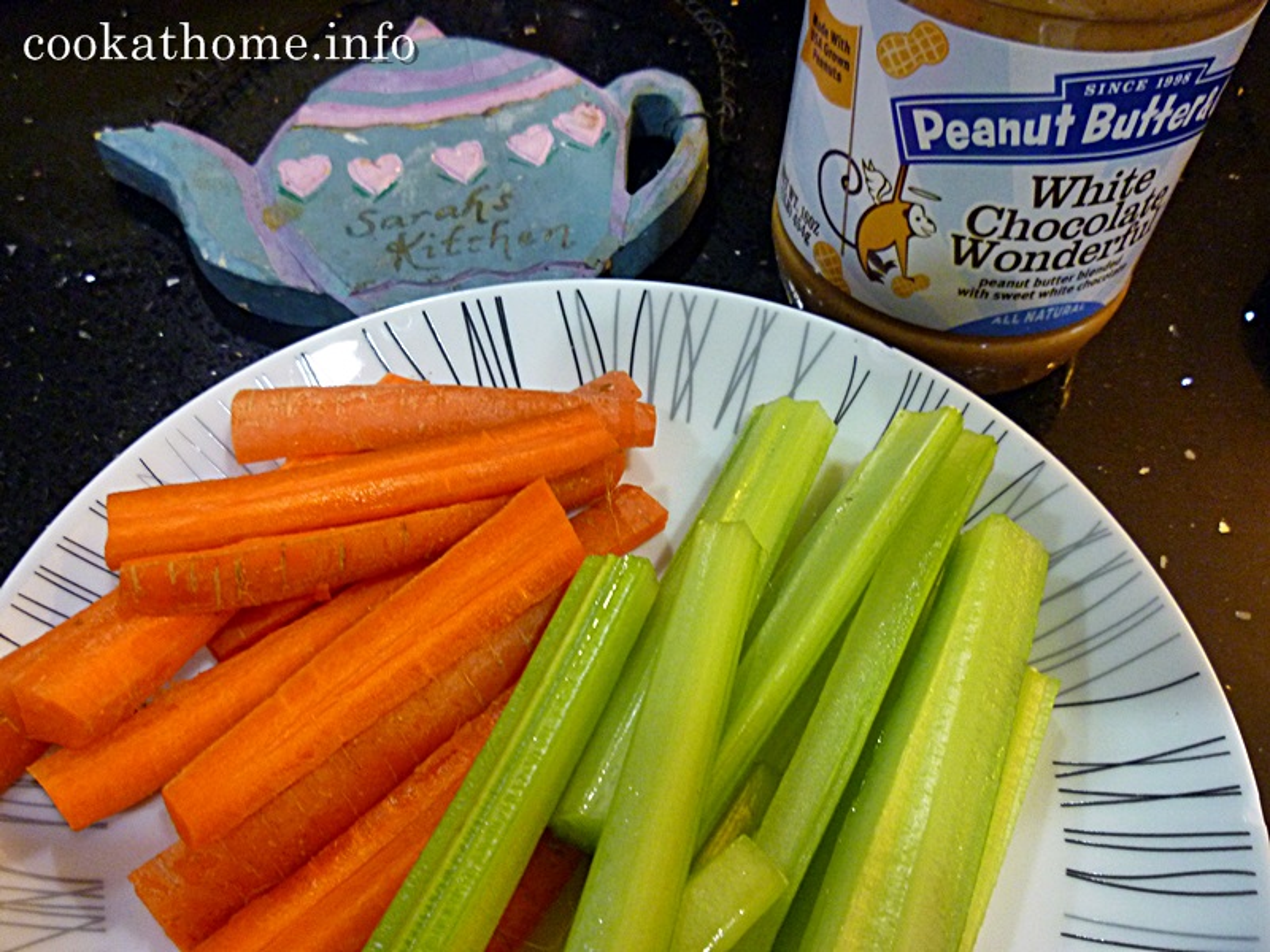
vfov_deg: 48.2
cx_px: 635
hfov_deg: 61.7
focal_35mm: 29
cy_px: 476
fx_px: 1064
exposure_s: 1/13
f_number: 3.3
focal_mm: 5.2
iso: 400
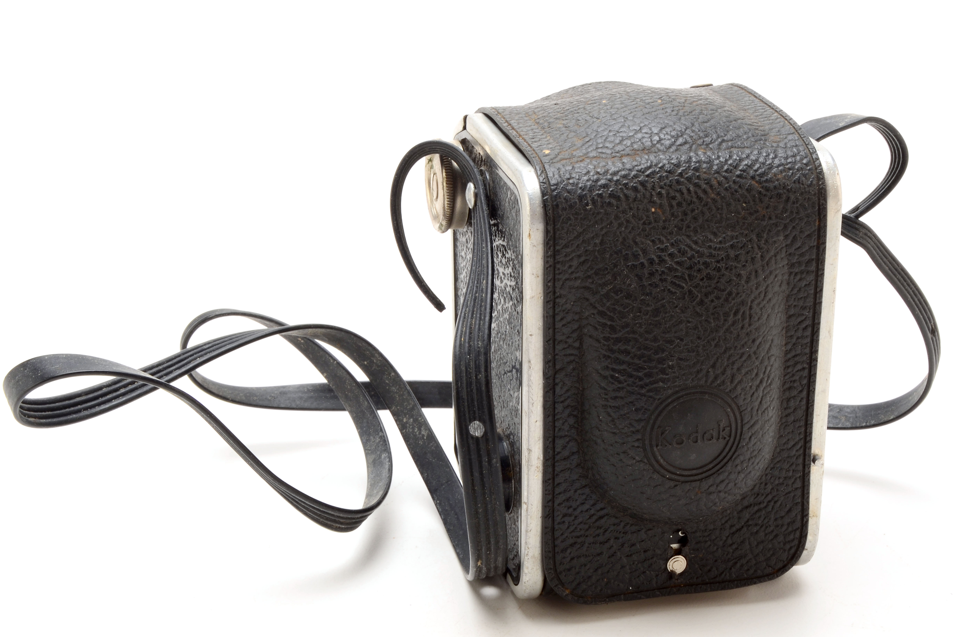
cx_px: 481
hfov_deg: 35.1
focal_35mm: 57
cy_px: 318
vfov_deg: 23.7
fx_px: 1520
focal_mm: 38
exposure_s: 1/160
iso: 100
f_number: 18
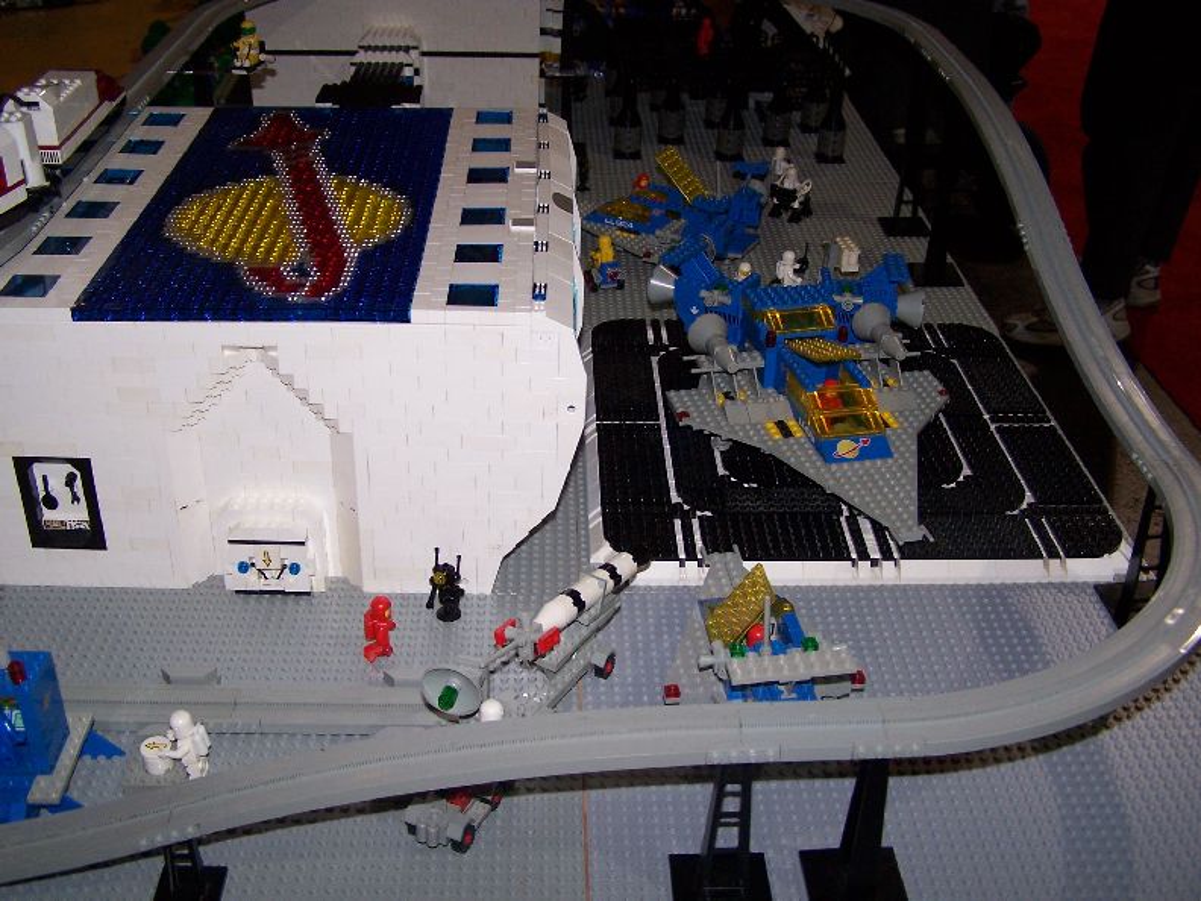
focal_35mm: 38
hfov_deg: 49.0
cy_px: 450
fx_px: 1318
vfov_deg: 37.7
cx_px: 600
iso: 140
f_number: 2.8
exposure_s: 1/60
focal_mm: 6.3
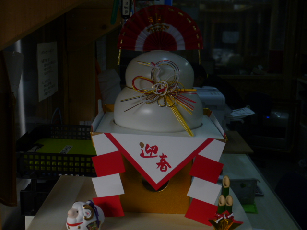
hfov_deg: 42.1
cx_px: 154
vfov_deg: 32.2
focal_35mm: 45
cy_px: 115
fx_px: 399
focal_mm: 8
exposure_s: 1/60
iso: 100
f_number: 3.9
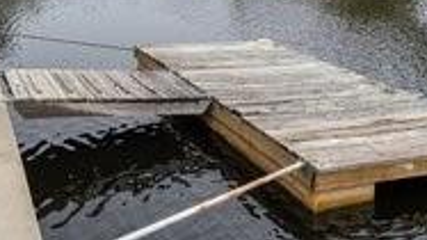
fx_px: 430
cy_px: -57
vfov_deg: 27.1
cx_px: 100
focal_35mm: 38
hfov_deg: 50.4
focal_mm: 17
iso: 320
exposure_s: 1/500
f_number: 8
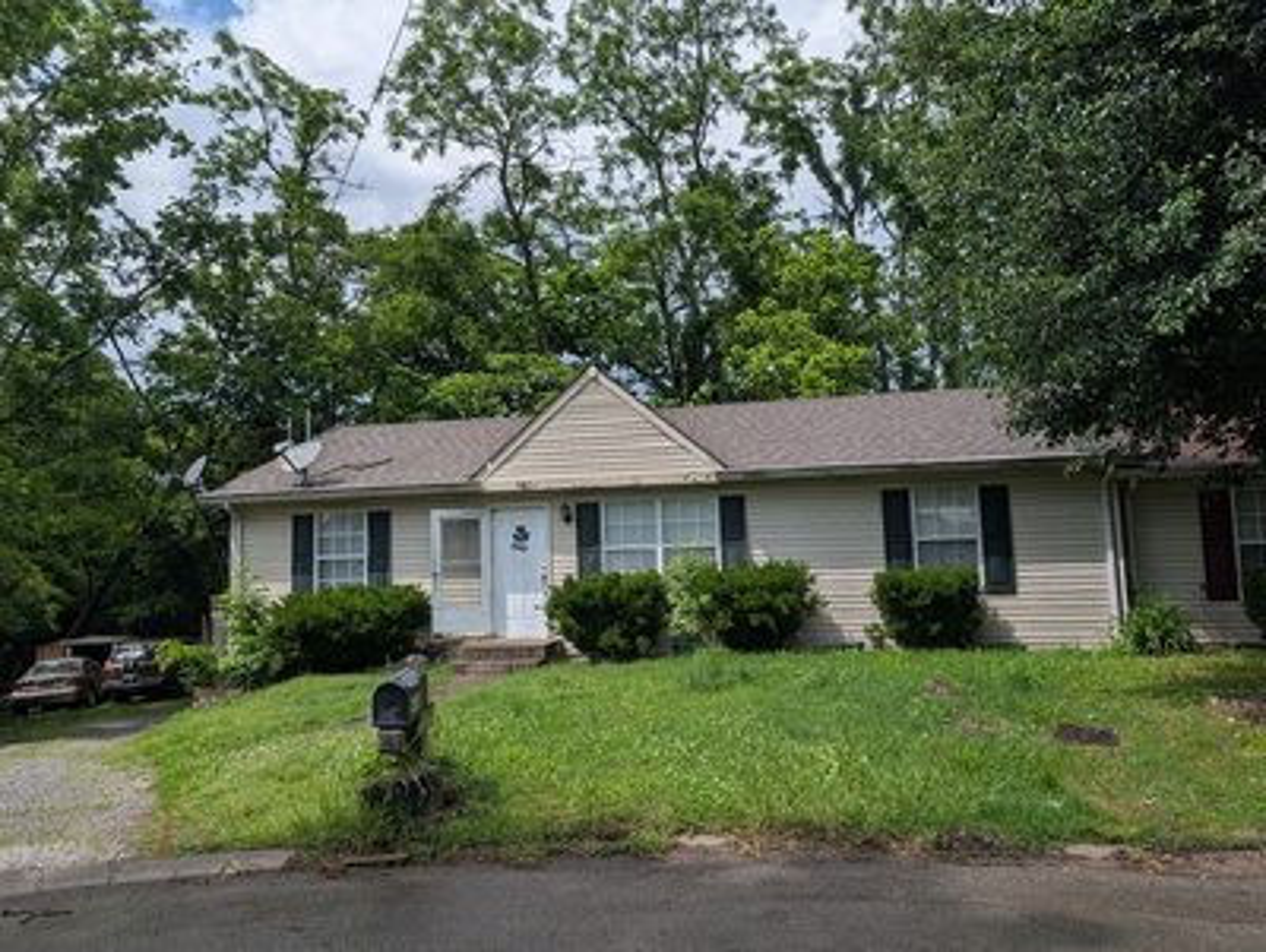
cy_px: 476
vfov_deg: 56.9
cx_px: 633
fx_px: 879
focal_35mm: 24
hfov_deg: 71.5
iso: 21
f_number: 1.68
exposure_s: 1/1764
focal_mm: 6.9
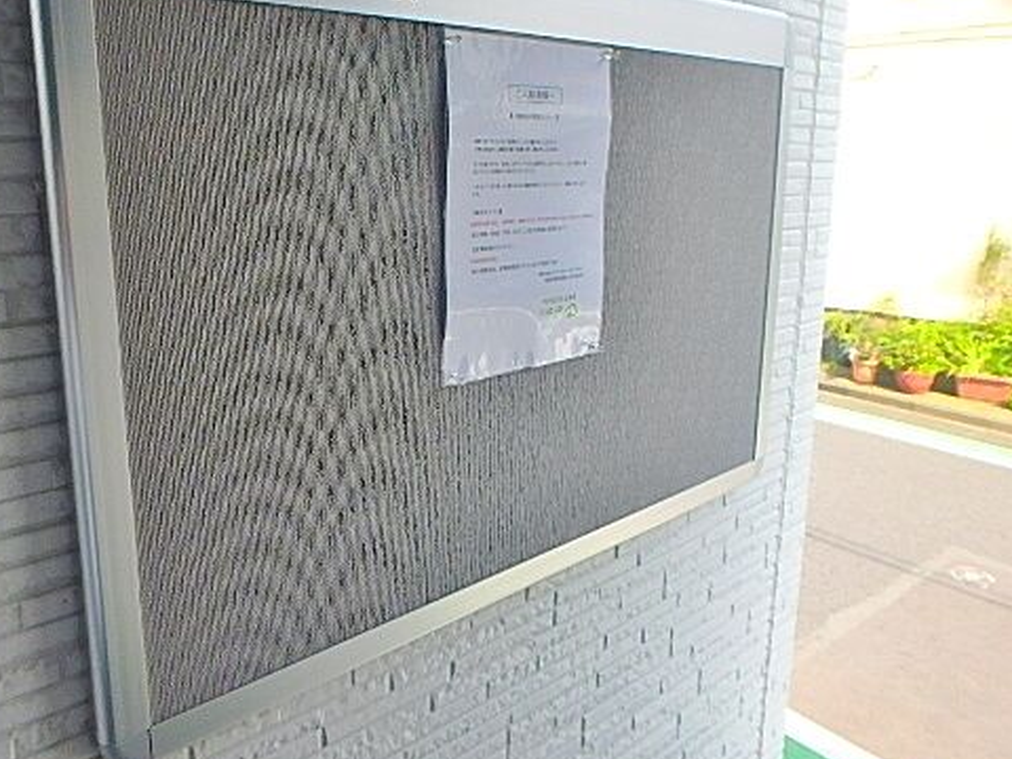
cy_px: 318
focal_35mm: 28
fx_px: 819
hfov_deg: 62.9
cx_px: 411
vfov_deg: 49.5
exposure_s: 1/250
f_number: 3.5
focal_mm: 3.7
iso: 125
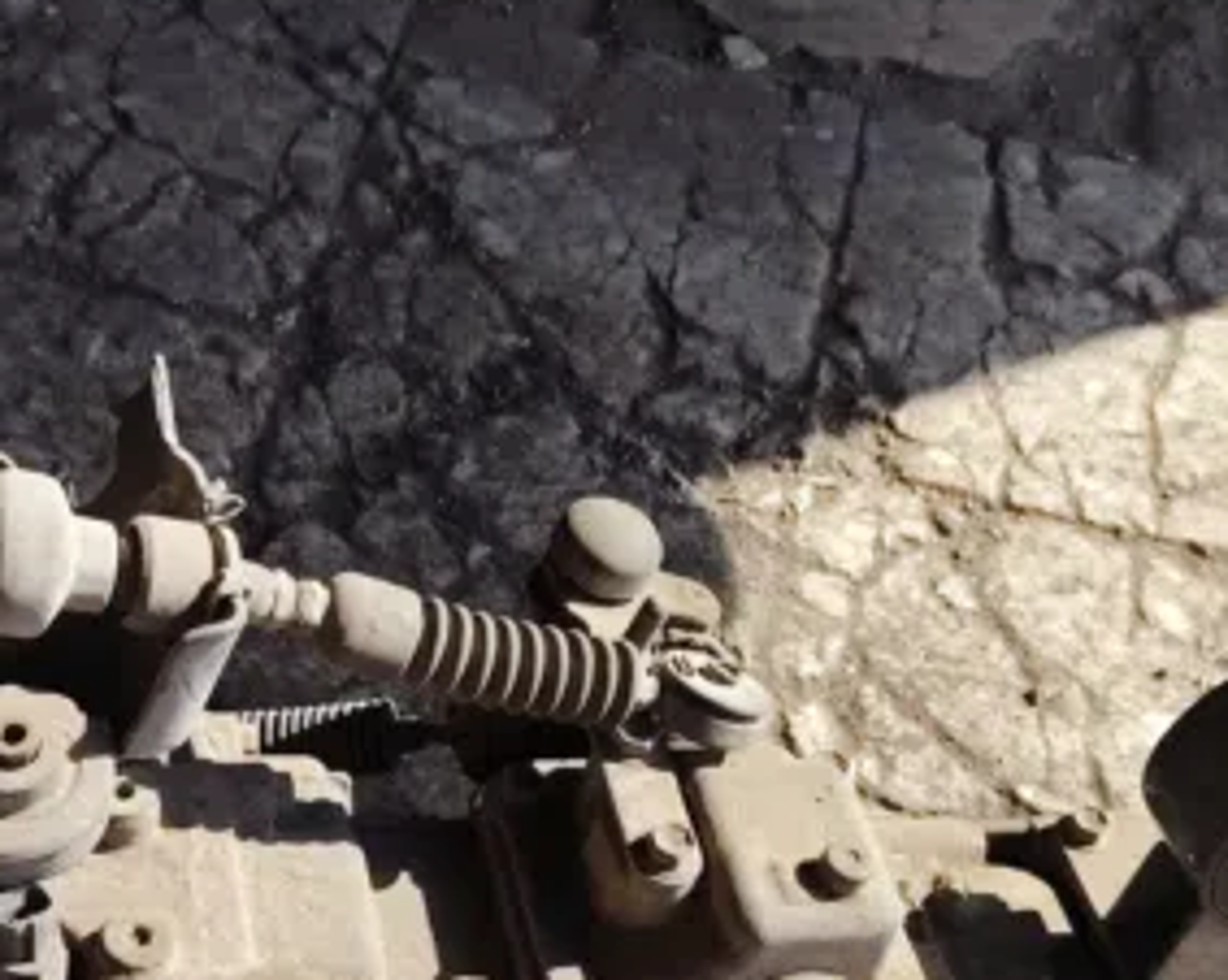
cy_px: 837
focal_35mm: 53
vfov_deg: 27.8
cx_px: 417
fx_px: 1925
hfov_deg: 35.1
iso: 185
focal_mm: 5.25
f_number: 1.75
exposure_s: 1/900
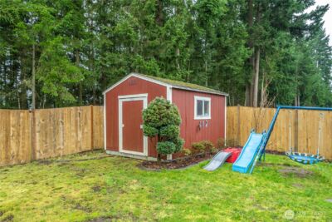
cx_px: 166
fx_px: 221
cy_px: 111
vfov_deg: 53.2
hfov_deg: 73.7
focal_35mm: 24
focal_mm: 24
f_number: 6.7
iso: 250
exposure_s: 1/30
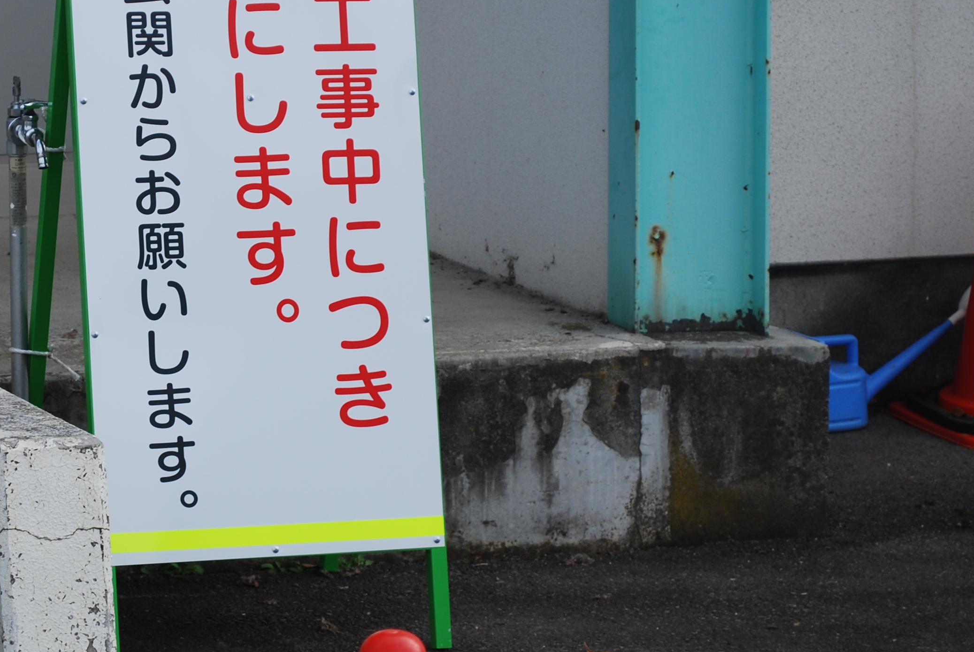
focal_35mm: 154
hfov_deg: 13.3
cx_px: 199
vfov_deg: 8.9
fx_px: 4170
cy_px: 169
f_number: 6.3
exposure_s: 1/160
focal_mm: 55
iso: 100
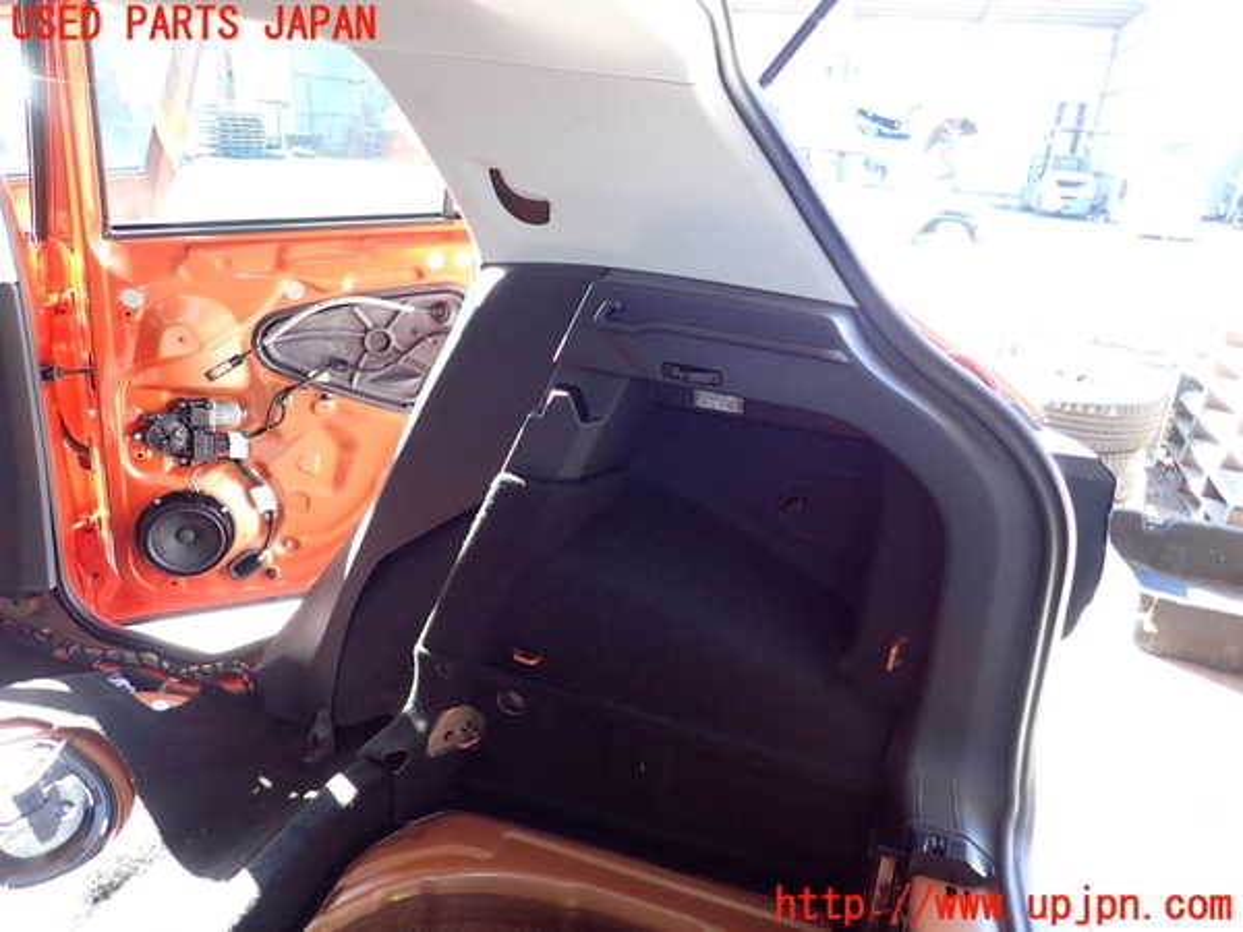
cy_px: 466
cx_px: 622
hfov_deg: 69.4
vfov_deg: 54.9
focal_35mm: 25
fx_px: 898
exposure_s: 1/40
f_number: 2
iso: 200
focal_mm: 4.5
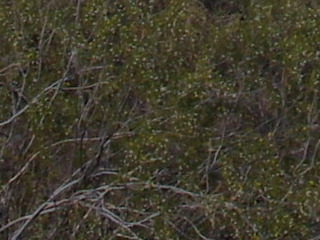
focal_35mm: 294
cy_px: -589
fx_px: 2717
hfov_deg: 6.5
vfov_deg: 4.7
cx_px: 638
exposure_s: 1/309
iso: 50
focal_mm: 6.3
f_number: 4.9
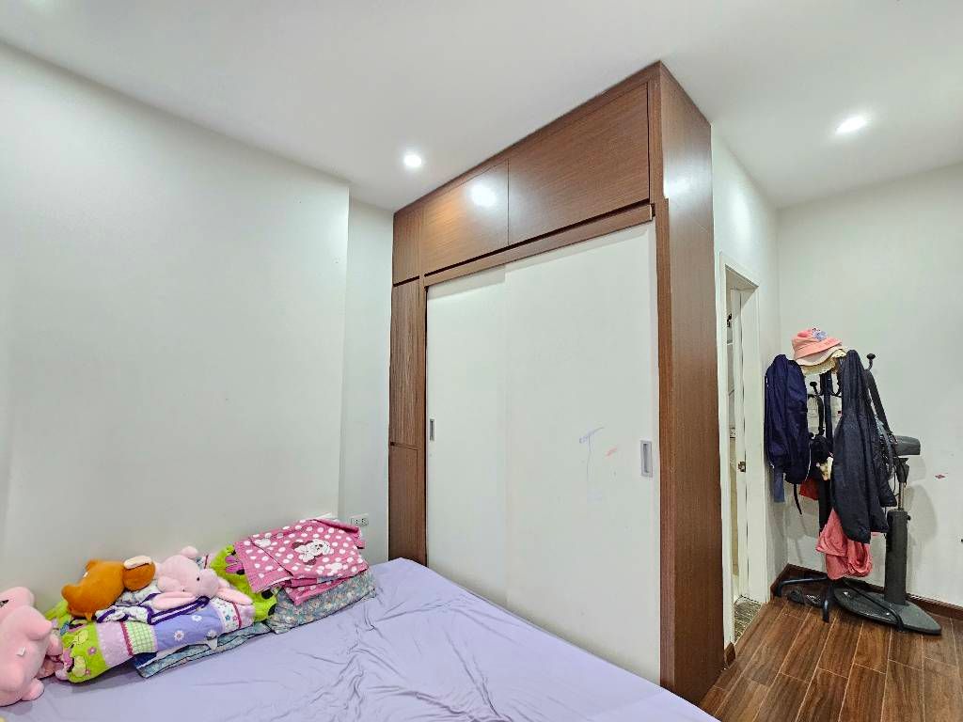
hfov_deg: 106.2
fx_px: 362
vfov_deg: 89.9
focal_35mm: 13
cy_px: 361
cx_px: 482
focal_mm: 2.2
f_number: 2.2
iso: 400
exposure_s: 1/50
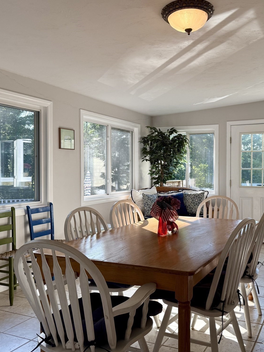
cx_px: 184
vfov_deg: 55.3
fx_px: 336
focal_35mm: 33
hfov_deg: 42.2
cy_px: 173
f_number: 1.78
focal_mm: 6.76
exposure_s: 1/358
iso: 100
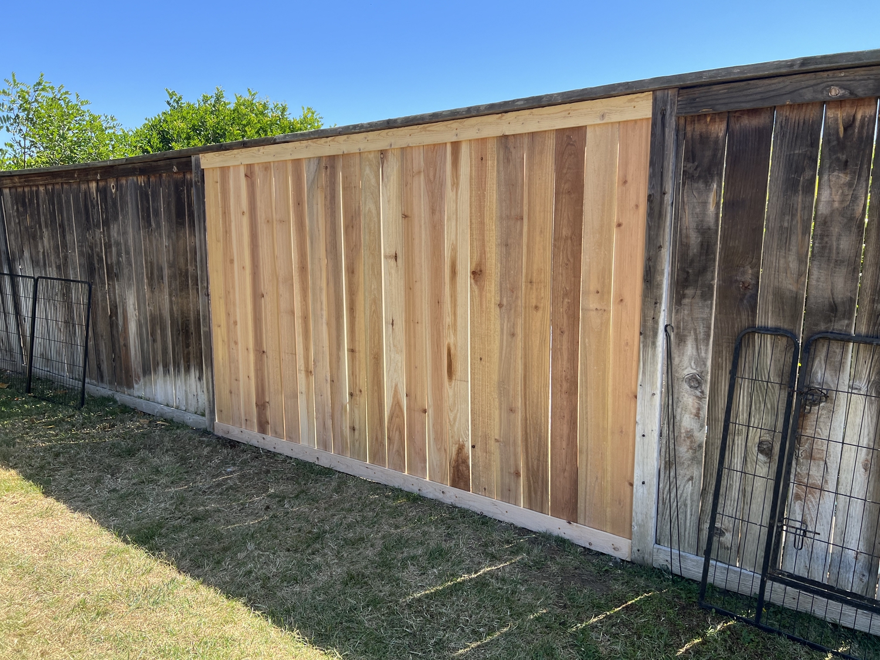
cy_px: 330
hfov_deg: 67.3
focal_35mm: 26
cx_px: 440
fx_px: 661
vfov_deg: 53.1
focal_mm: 5.7
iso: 50
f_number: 1.5
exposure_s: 1/982
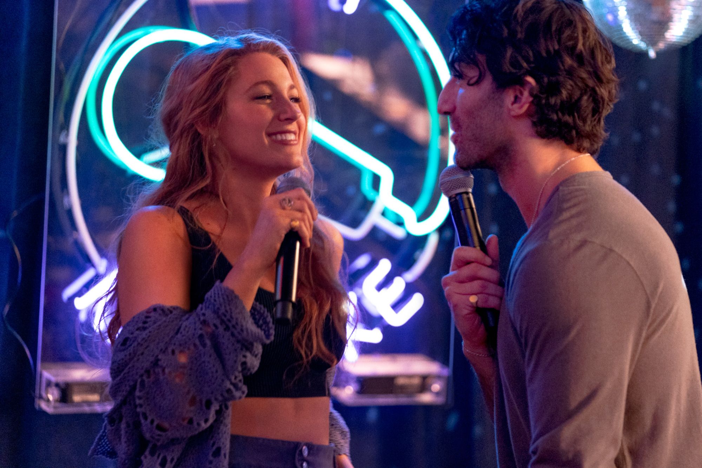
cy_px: 234
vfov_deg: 11.1
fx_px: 2398
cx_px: 351
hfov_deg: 16.7
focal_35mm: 123
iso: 2500
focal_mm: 123
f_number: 2.8
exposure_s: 1/125
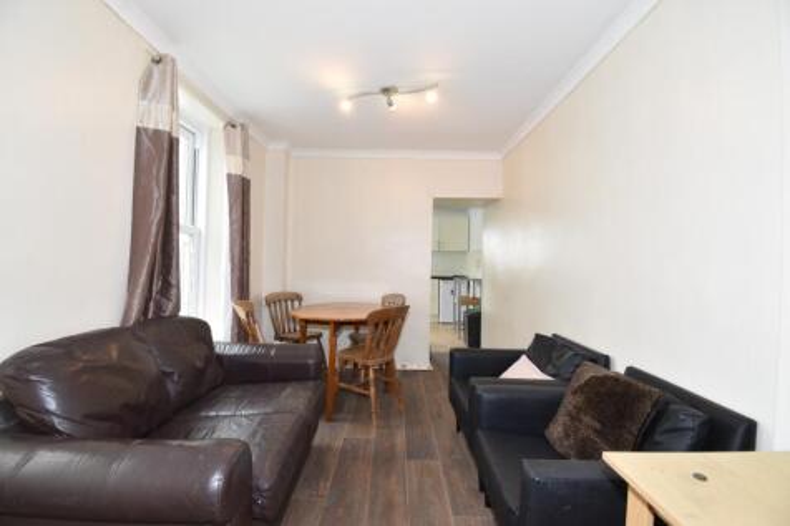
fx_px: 329
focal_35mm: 15
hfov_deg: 100.4
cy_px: 263
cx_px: 395
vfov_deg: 77.3
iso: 100
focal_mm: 10
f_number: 6.3
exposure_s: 1/10
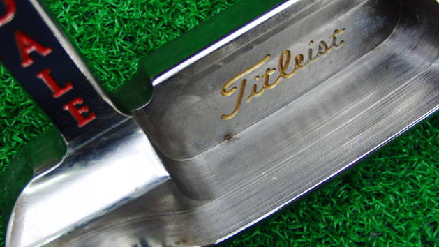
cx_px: 221
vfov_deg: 29.0
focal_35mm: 41
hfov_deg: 49.4
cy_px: 132
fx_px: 477
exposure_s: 1/50
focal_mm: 6.42
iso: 400
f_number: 3.6
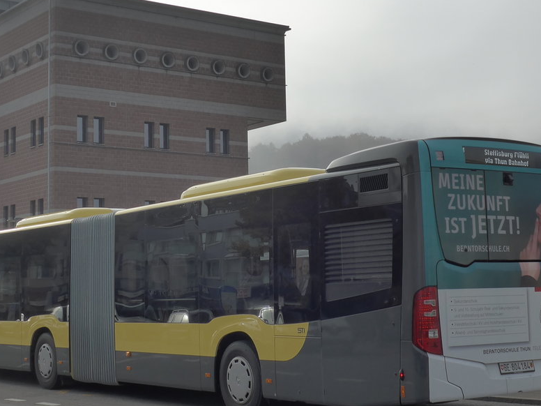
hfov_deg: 28.6
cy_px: 170
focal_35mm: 68
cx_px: 266
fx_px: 1063
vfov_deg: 21.6
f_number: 5.6
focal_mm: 9
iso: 160
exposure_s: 1/800
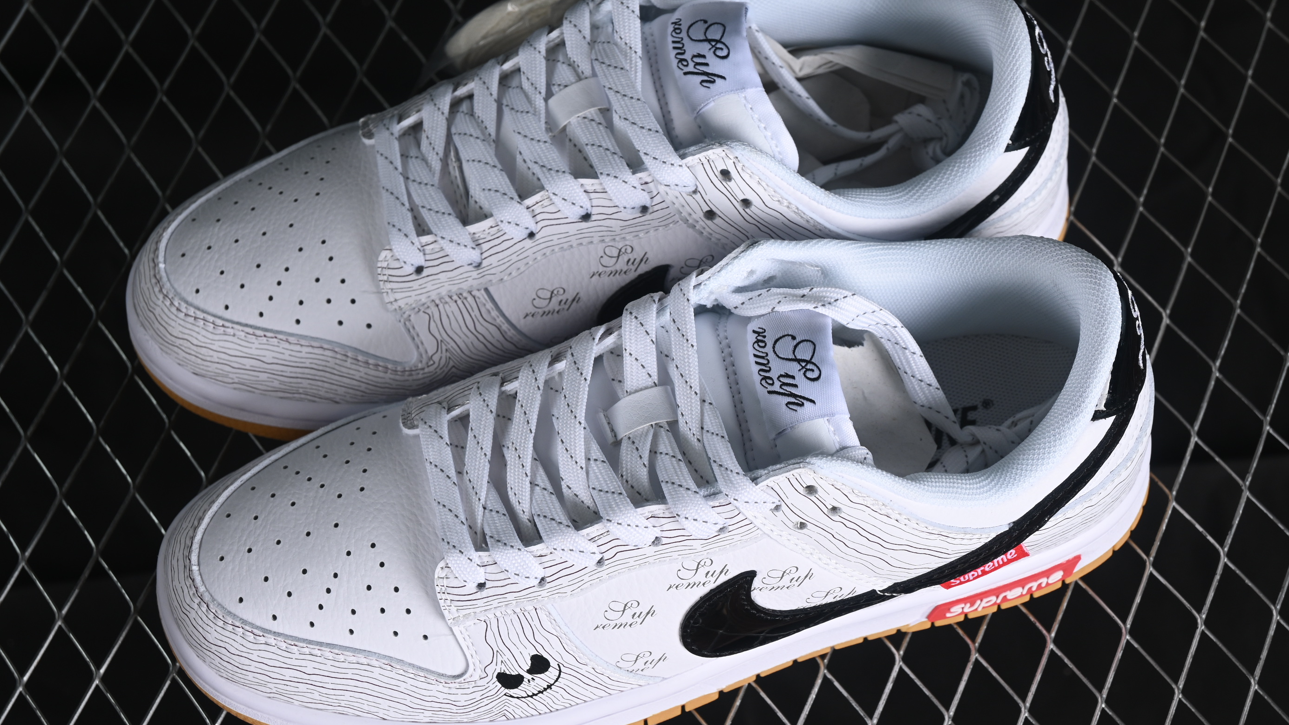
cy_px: 367
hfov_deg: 26.9
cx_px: 648
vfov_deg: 15.3
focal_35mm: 79
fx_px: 2700
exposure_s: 1/80
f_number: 7.1
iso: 160
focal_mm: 50
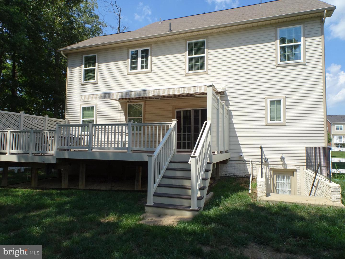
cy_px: 130
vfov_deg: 56.8
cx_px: 172
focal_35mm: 24
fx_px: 239
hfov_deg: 71.6
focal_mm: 4.1
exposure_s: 1/800
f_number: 3.5
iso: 80
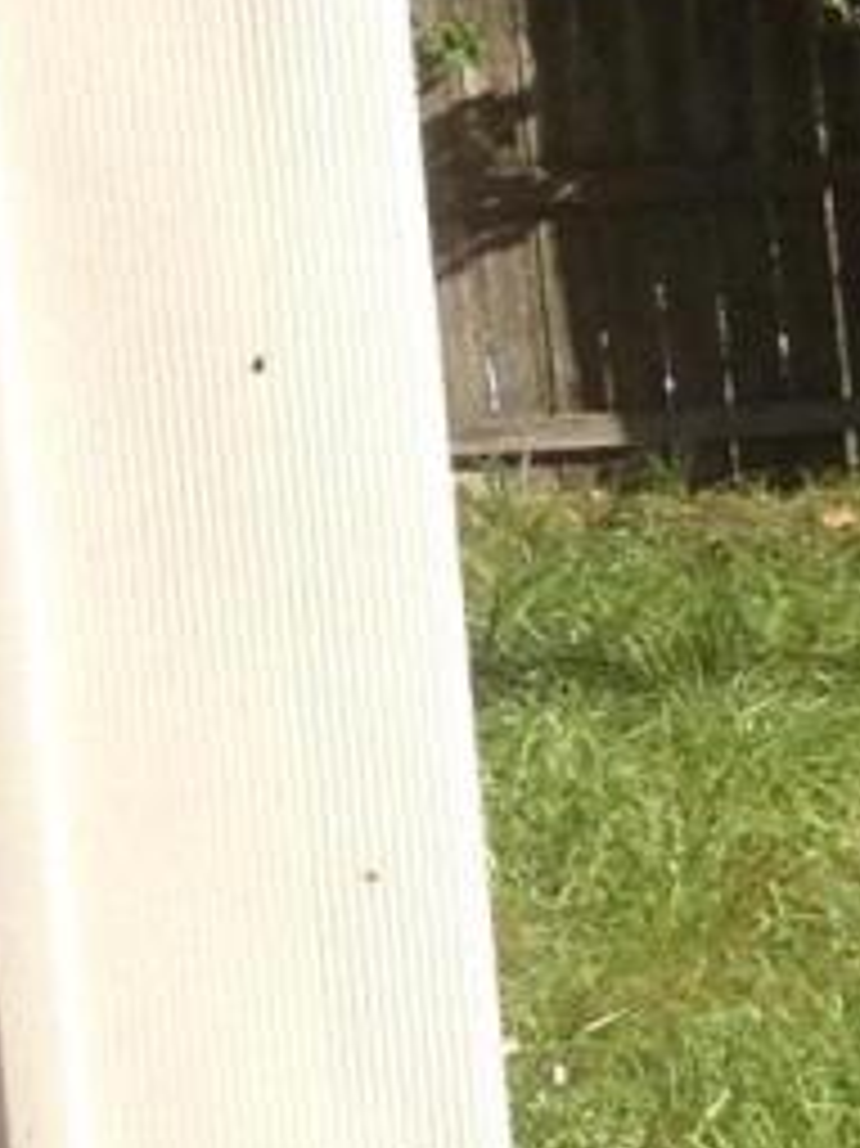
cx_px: 3192
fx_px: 8587
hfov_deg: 5.2
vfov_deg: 7.6
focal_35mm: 259
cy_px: 779
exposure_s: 1/775
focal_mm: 4.12
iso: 50
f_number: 2.4
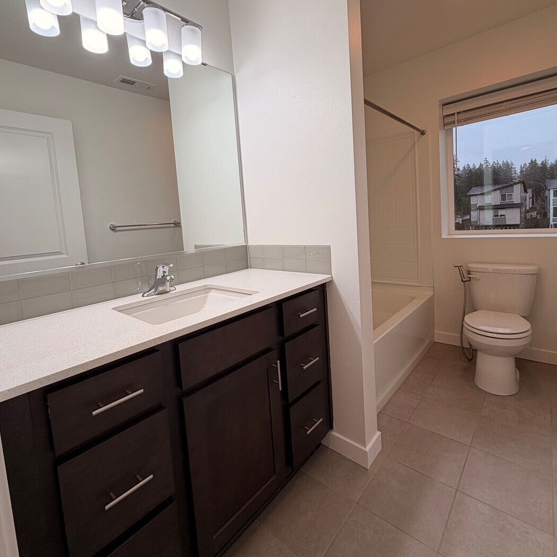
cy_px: 247
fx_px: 309
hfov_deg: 84.0
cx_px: 278
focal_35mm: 17
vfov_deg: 83.6
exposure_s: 1/120
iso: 64
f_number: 2.2
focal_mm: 2.22
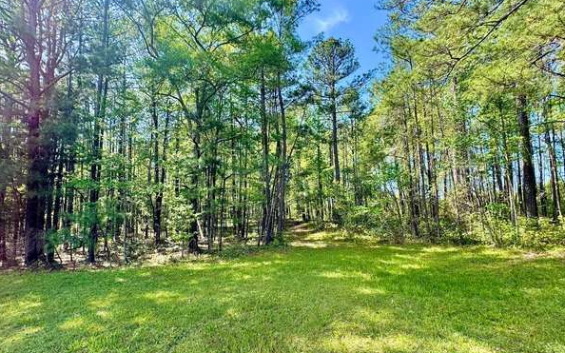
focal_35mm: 16
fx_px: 246
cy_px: 199
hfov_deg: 97.7
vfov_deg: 70.9
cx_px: 263
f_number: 2.2
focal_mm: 2.22
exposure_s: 1/282
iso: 40
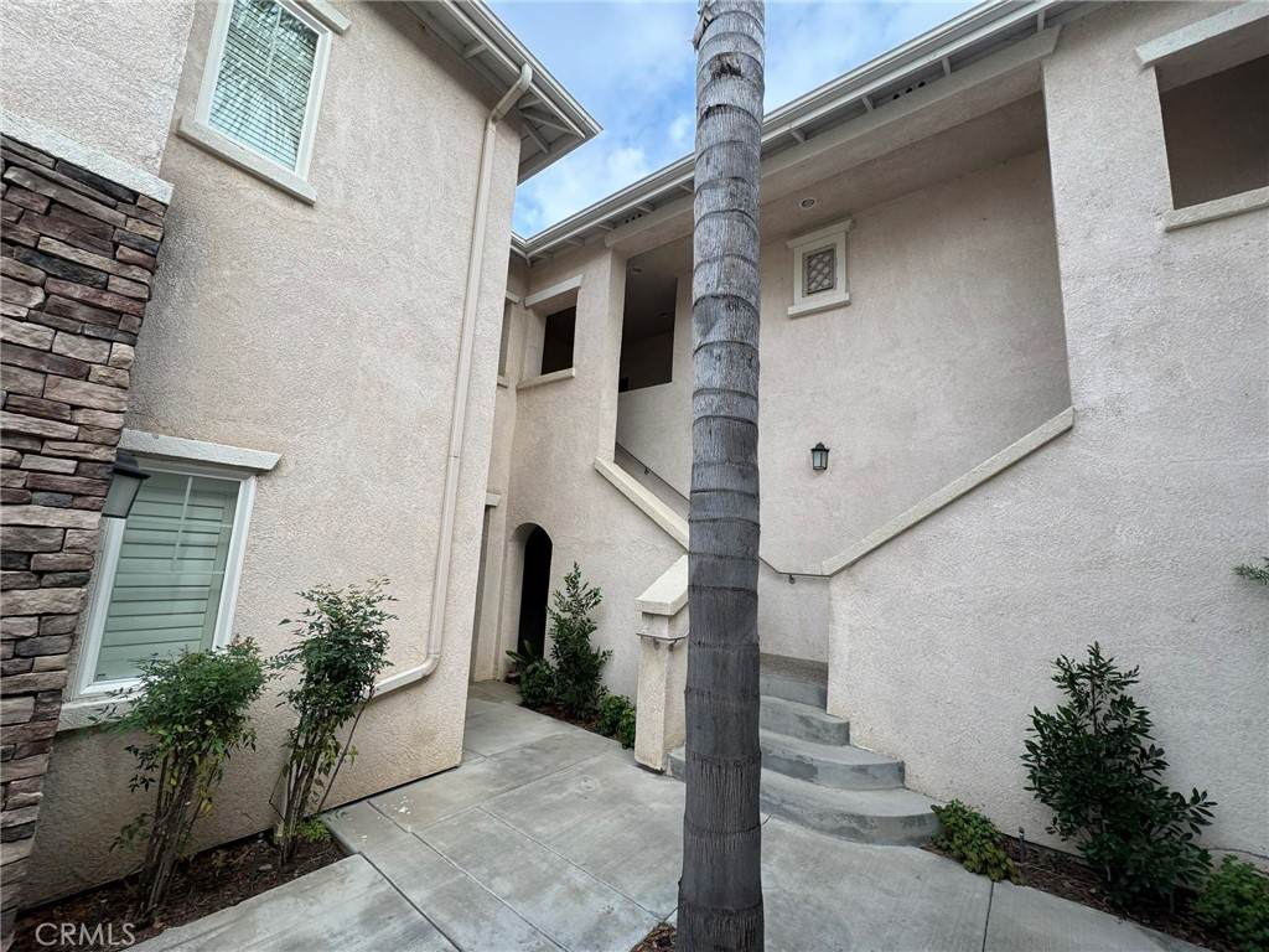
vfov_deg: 85.7
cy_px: 476
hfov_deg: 102.1
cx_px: 634
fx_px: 513
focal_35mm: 14
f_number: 2.2
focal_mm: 2.22
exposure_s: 1/225
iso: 40
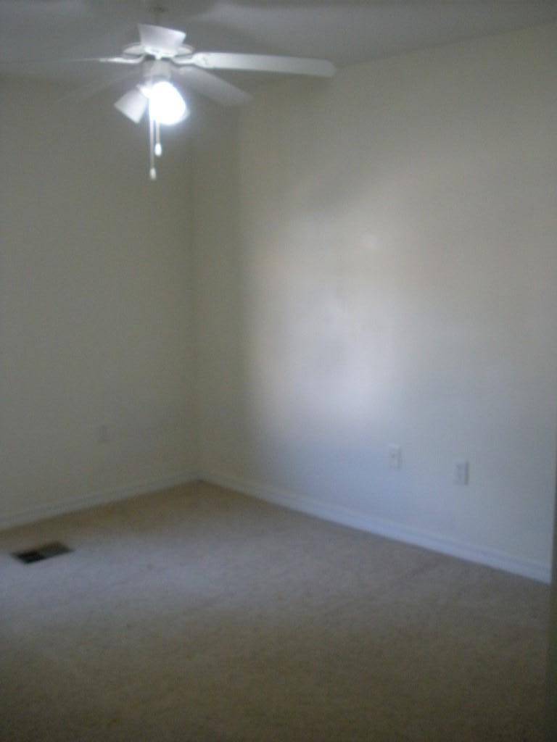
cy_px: 371
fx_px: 772
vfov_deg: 51.4
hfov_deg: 39.7
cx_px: 278
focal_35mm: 36
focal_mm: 6.3
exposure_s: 1/36.7
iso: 400
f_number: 3.5
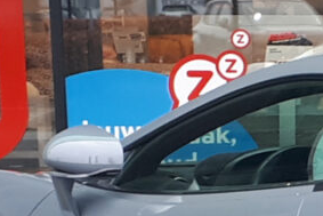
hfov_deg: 13.8
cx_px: 636
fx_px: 1140
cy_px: 354
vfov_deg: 10.3
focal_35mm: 127
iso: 40
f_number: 1.9
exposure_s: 1/33
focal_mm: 3.6
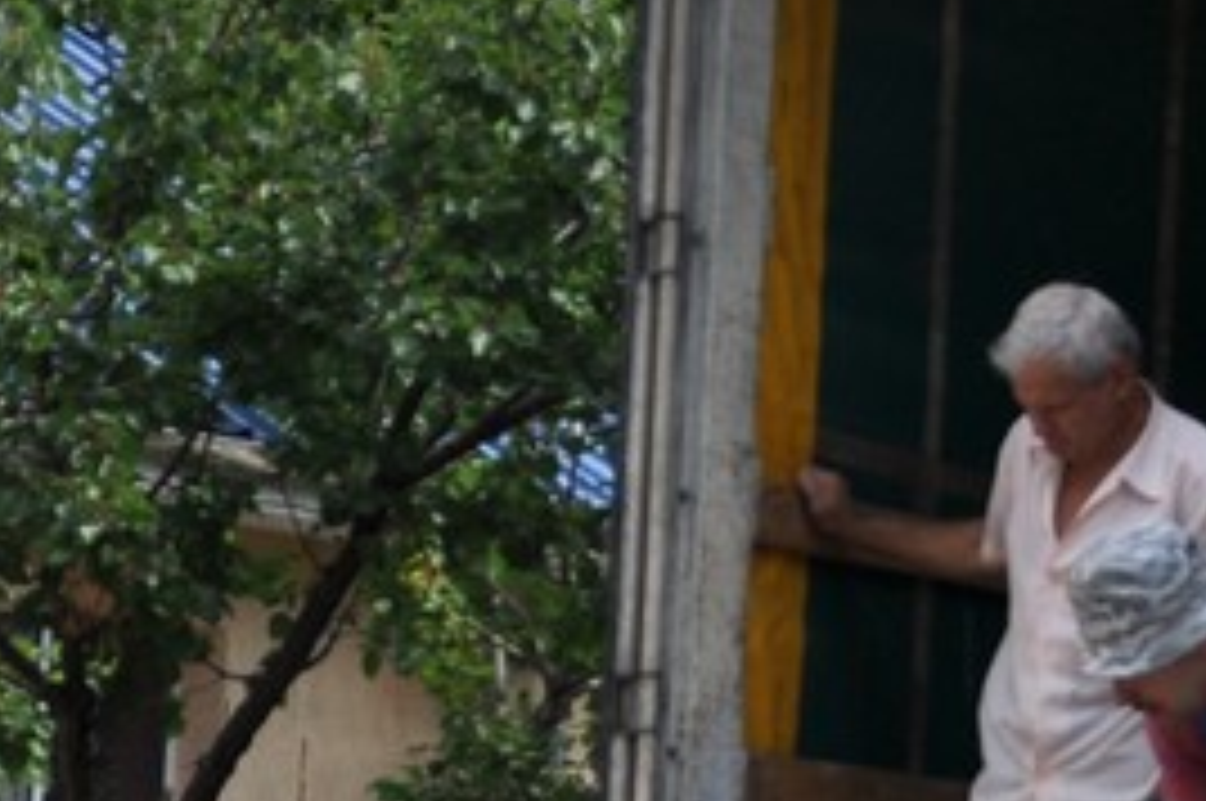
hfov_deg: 11.0
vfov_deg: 7.3
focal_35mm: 188
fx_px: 6290
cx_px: 675
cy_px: 686
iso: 200
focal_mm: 28
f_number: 4
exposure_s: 1/1600
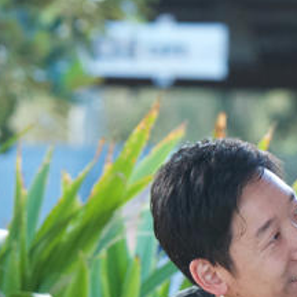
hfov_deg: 2.8
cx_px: 644
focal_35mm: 613
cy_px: 372
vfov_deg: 2.9
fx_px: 5950
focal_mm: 130
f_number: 4.5
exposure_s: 1/400
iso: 1250
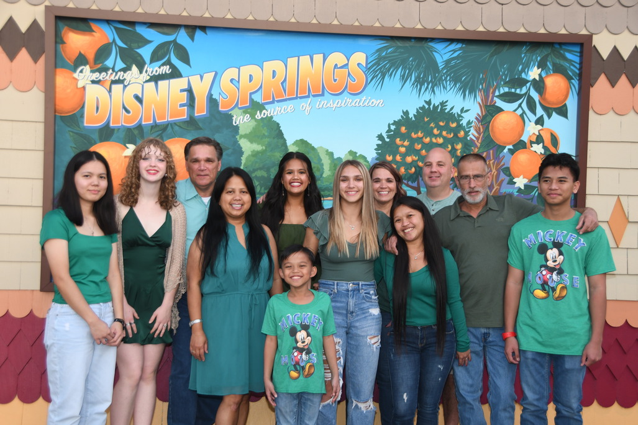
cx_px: 319
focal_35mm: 51
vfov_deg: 26.5
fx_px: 904
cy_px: 212
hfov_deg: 38.9
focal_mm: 34
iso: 400
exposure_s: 1/60
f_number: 5.6
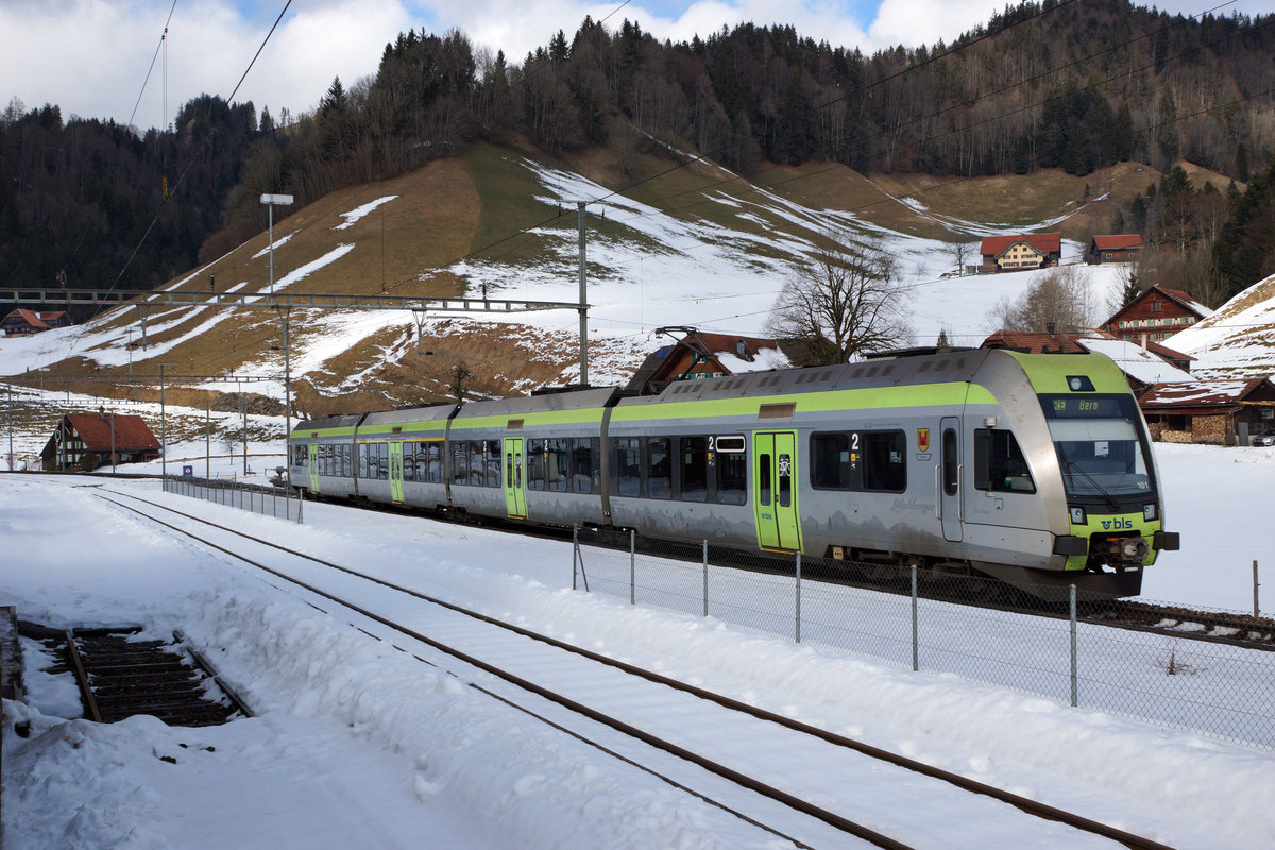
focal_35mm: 42
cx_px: 638
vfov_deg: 31.9
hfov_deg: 46.4
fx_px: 1487
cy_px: 425
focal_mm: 28
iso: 320
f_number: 8
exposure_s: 1/1000
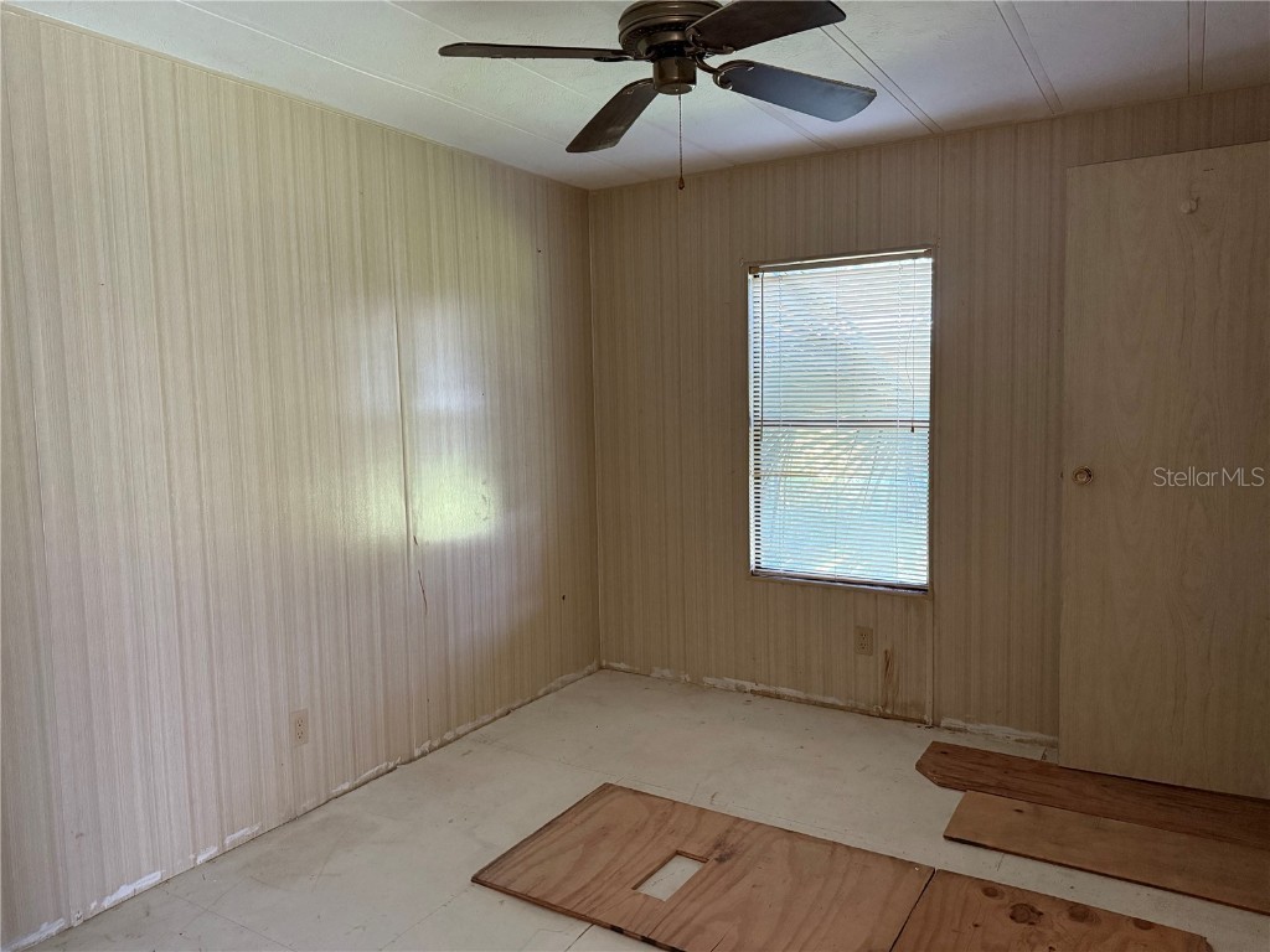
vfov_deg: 56.8
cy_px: 476
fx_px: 881
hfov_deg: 71.6
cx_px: 635
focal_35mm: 24
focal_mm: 6.76
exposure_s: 1/54
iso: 800
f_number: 1.78
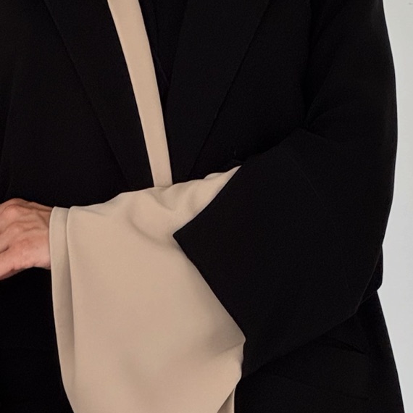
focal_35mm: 191
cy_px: 115
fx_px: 2578
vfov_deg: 9.1
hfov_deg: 9.1
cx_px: 122
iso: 160
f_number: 2.8
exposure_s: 1/99
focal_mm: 9
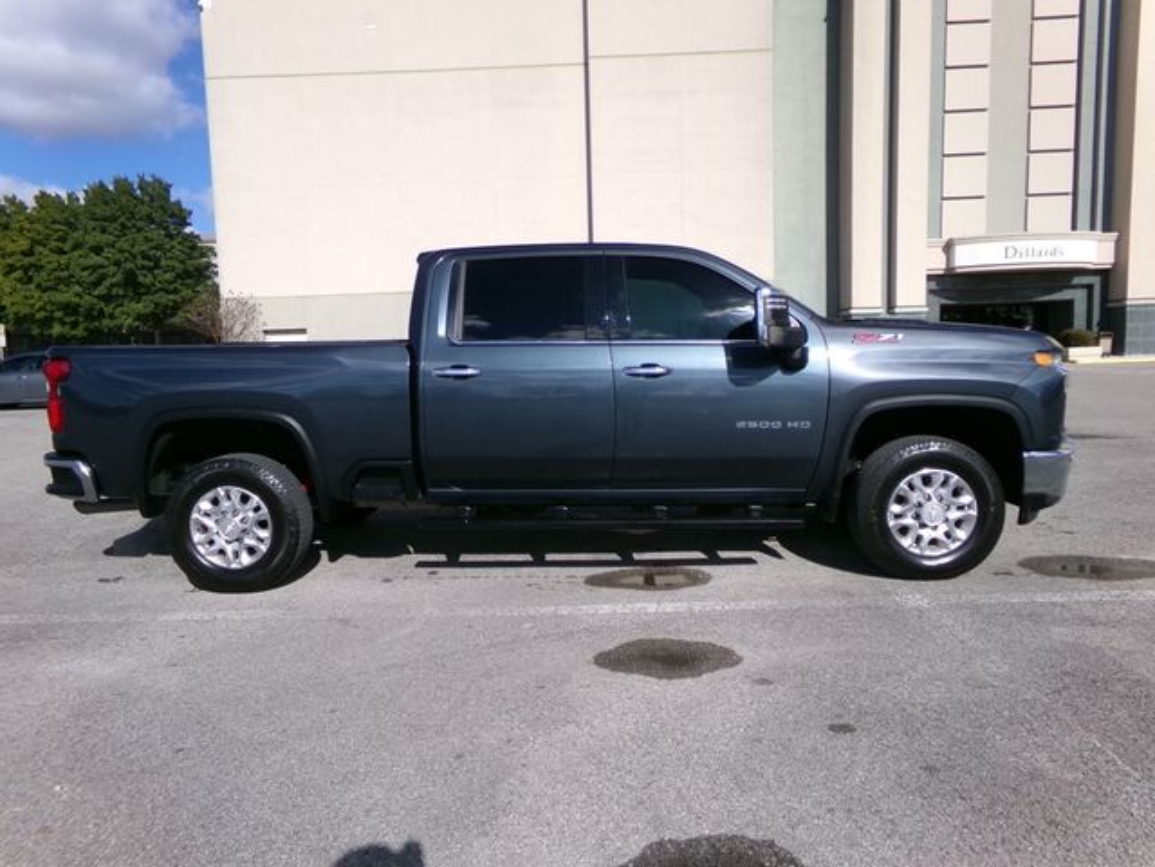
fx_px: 801
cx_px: 578
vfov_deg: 56.8
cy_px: 434
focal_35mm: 24
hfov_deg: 71.6
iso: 100
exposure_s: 1/140
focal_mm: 4.3
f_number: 11.07
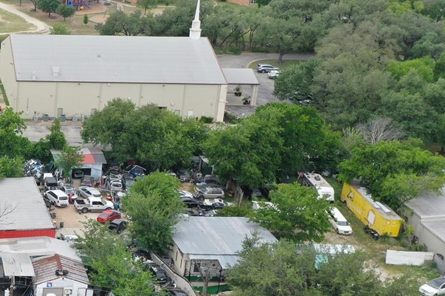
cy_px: 164
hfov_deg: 23.8
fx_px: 951
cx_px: -100
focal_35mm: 77
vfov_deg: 17.7
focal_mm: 10.26
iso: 100
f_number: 5
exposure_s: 1/320
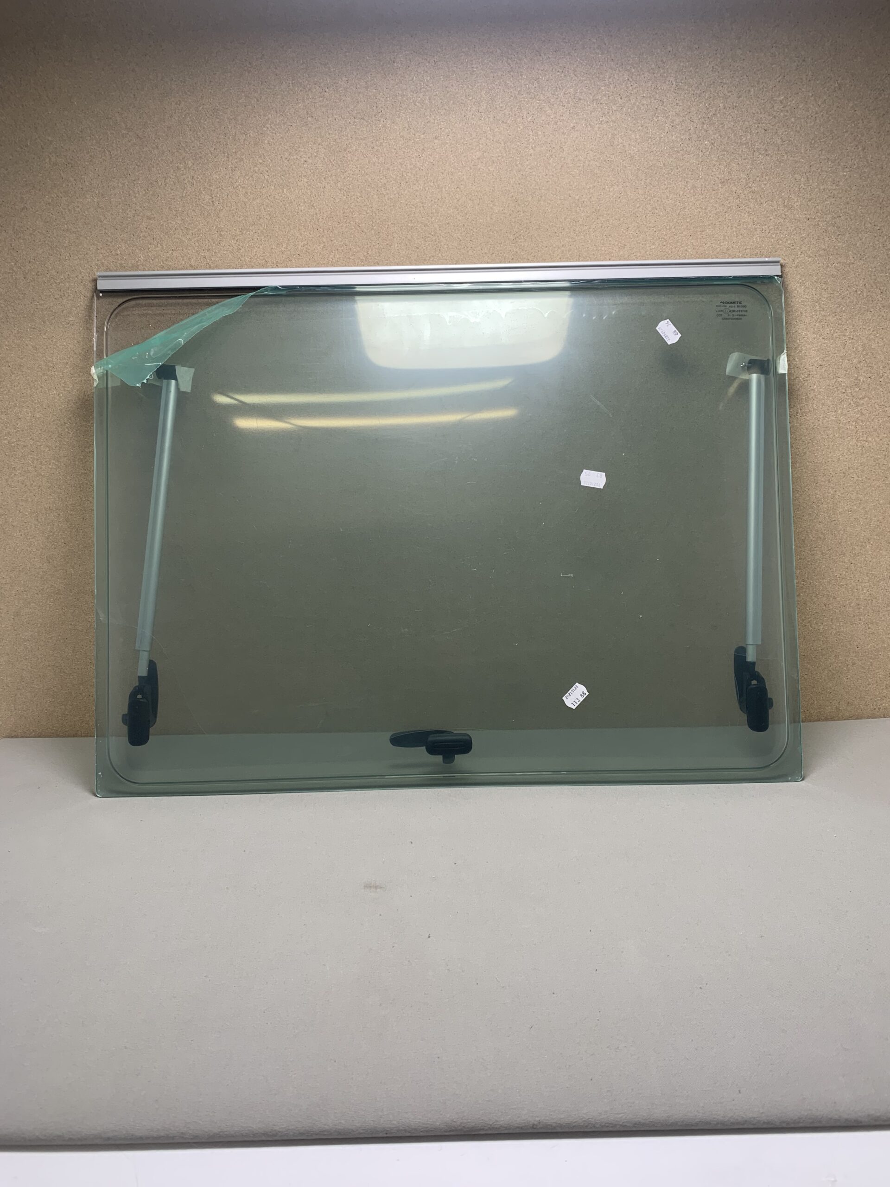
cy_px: 594
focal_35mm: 26
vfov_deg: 67.3
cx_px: 445
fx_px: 891
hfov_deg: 53.1
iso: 40
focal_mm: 4.25
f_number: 1.8
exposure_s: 1/100
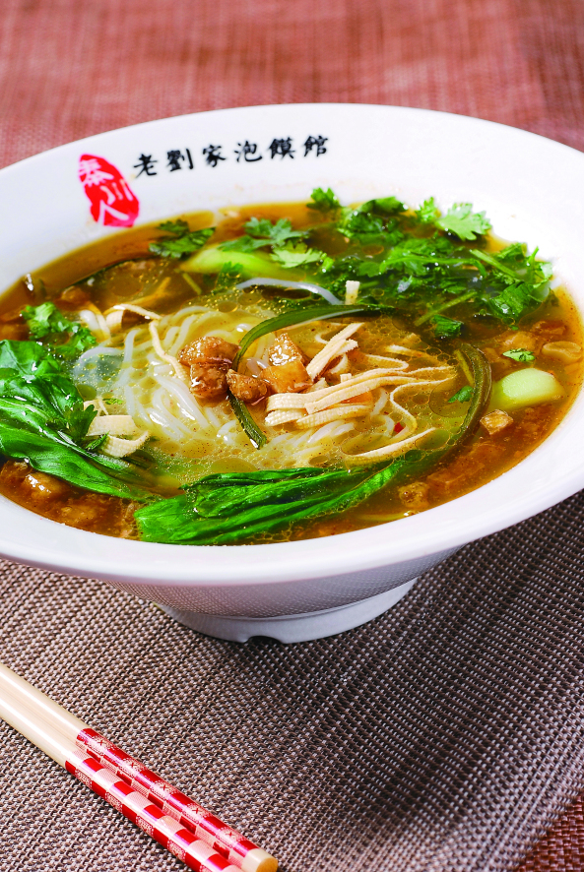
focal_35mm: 104
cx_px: 251
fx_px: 2524
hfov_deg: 13.2
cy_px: 449
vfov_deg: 19.6
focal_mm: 60
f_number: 8
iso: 100
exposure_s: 1/125
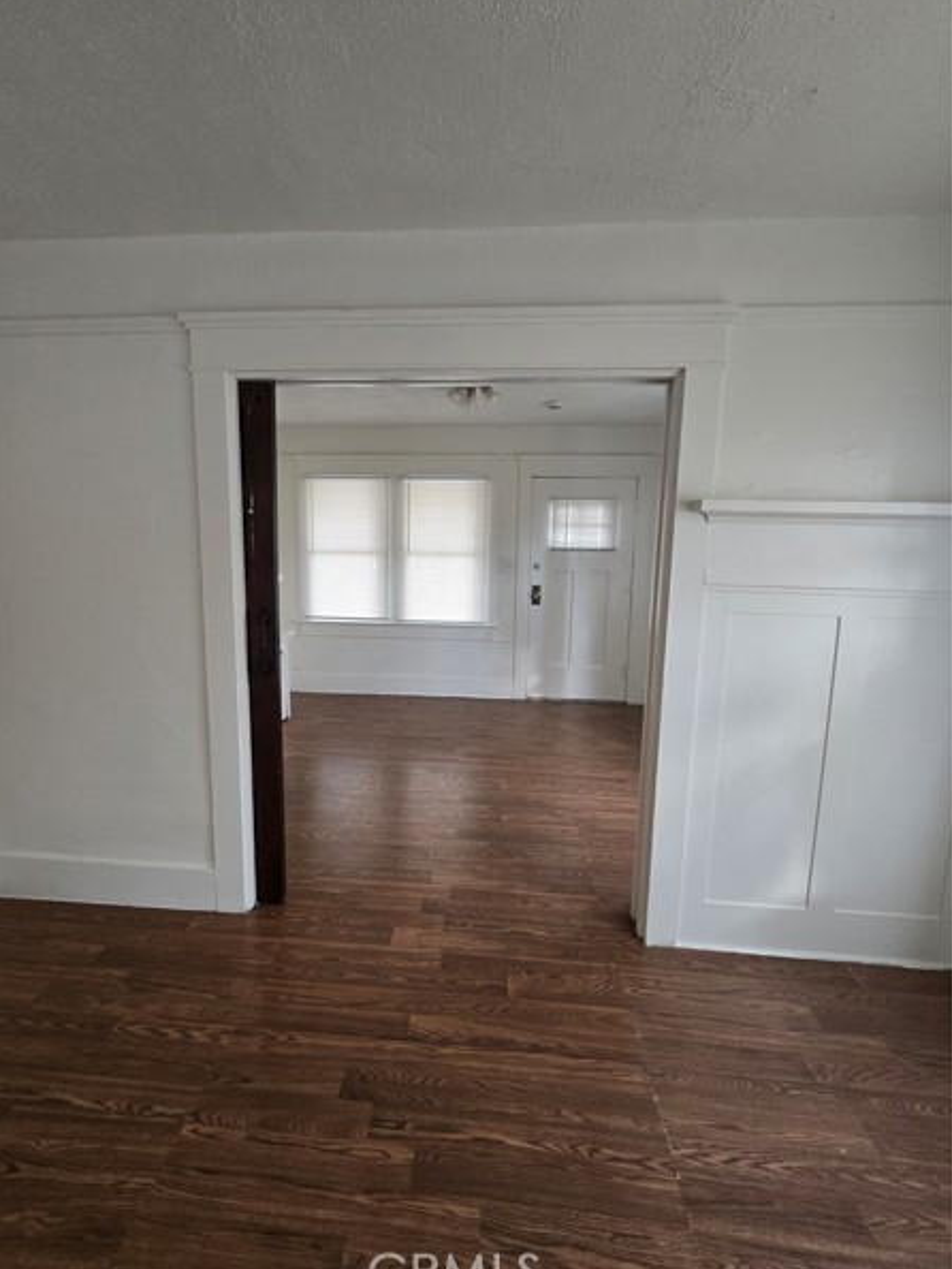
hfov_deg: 85.6
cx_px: 442
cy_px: 620
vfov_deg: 102.0
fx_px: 513
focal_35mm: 14
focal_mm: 2.2
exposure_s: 1/60
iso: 320
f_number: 2.2
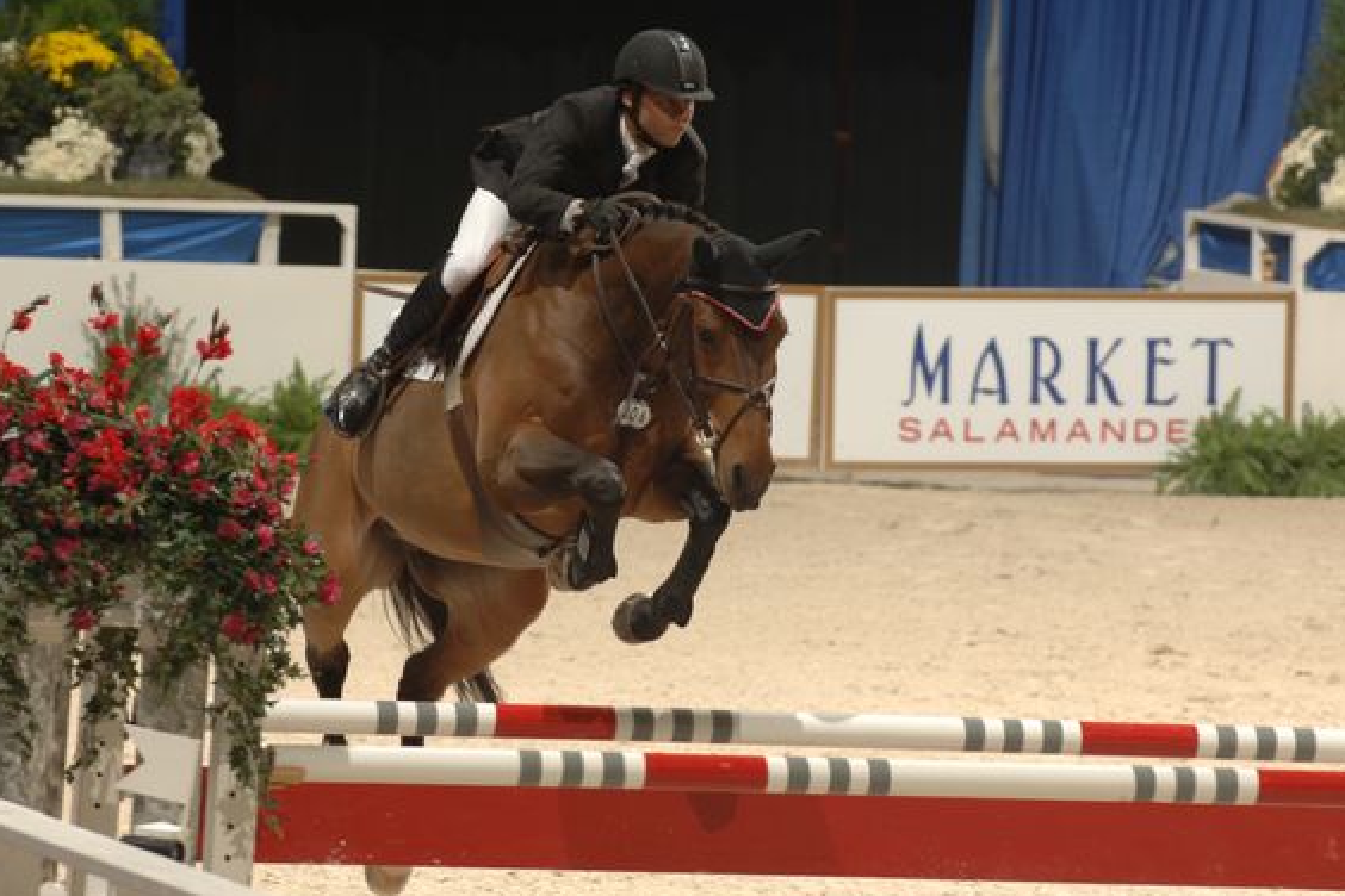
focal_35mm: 340
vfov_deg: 4.0
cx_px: 634
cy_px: 425
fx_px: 12702
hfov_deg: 6.1
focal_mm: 200
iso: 320
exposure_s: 1/250
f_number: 5.6
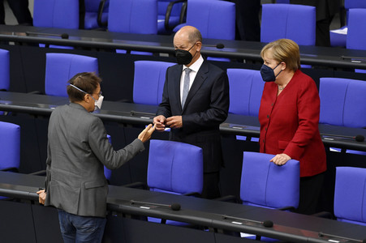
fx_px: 3149
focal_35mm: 310
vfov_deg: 4.4
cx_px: 183
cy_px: 122
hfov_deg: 6.7
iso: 5000
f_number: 5.6
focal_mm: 310
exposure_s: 1/320
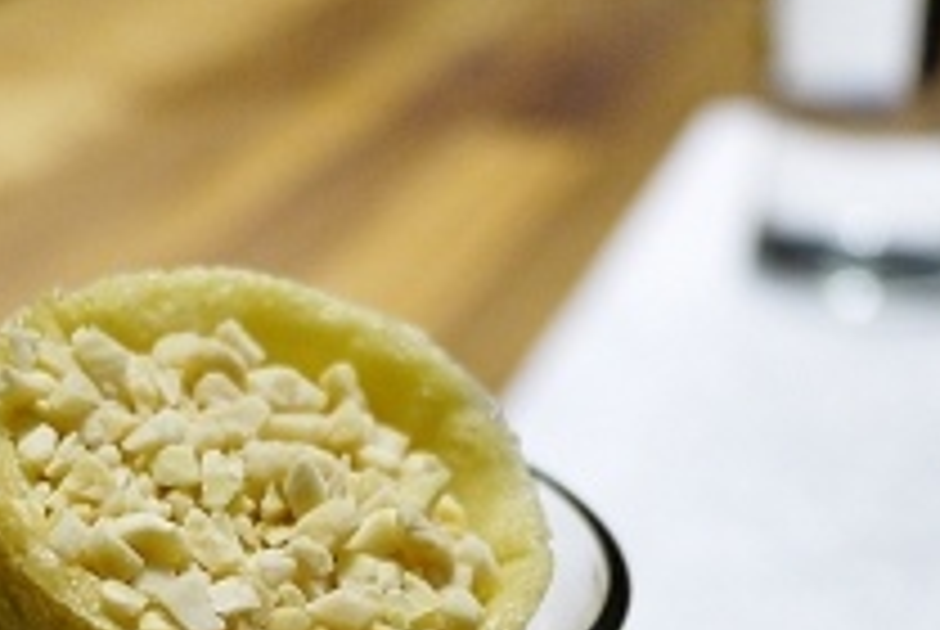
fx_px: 2327
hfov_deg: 22.6
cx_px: 207
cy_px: 972
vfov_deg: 14.3
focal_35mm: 89
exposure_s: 1/60
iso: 400
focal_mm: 14
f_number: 2.5
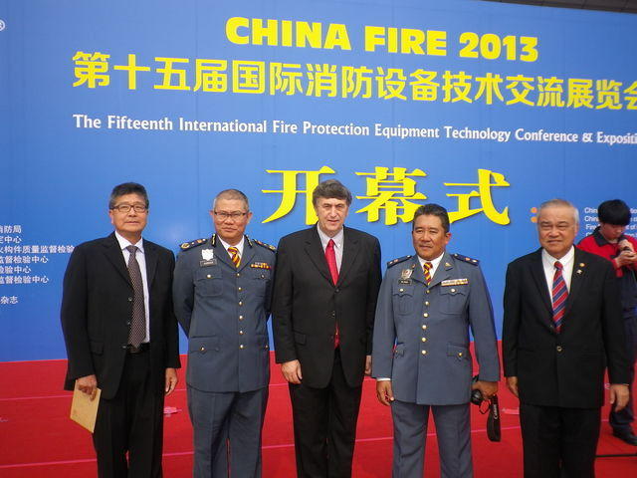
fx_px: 644
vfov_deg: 40.7
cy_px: 239
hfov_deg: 52.6
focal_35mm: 35
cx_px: 318
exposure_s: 1/320
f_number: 3.9
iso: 100
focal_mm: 6.36
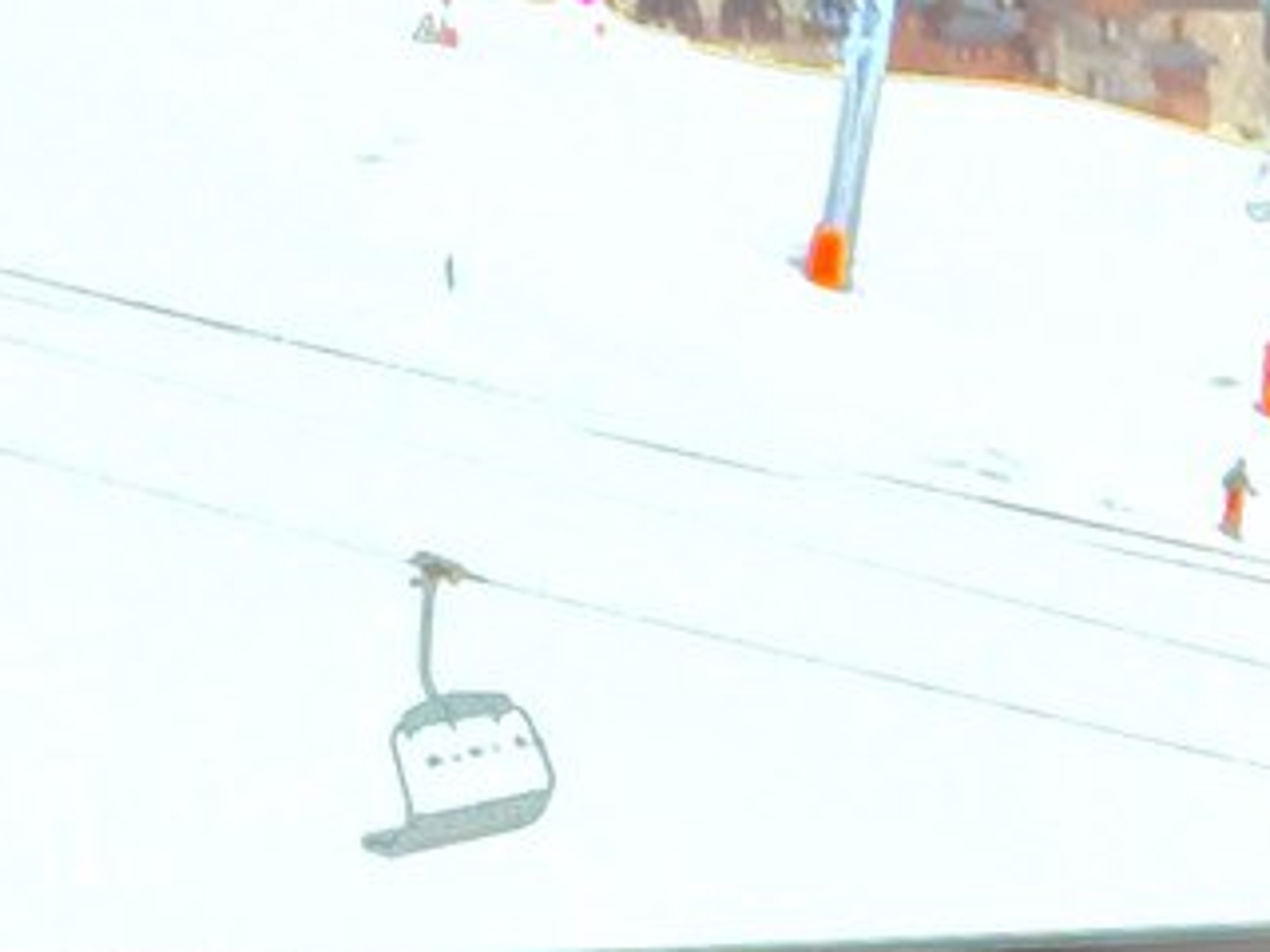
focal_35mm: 174
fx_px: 6384
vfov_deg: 8.4
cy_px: 1138
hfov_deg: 10.6
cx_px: 2330
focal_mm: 4.15
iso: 32
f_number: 2.2
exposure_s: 1/732
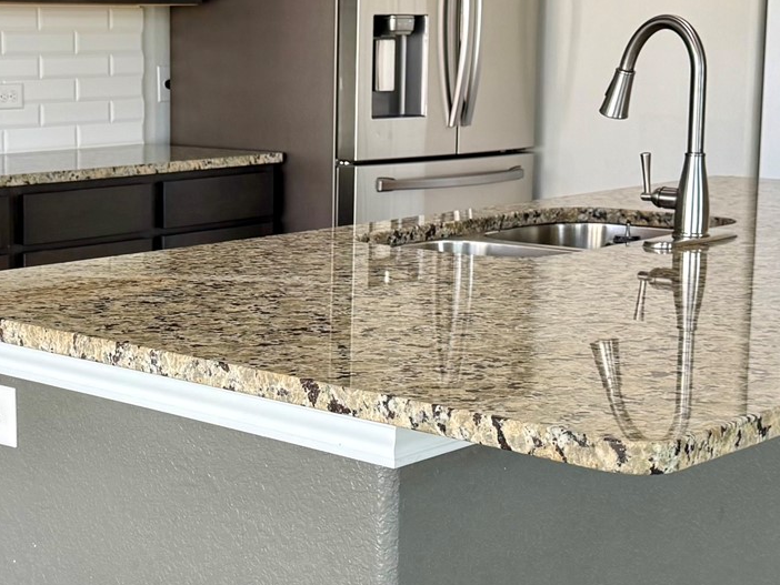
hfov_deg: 27.1
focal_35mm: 70
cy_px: 263
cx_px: 131
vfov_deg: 21.0
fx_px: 1578
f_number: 1.78
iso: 160
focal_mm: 6.76
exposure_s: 1/120
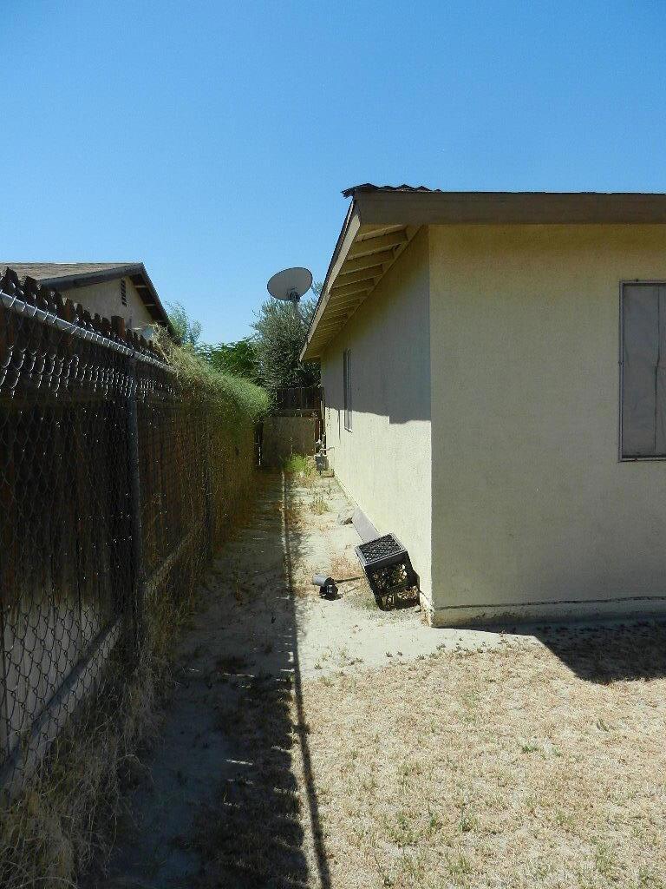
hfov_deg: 54.9
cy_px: 444
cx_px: 333
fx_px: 641
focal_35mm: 25
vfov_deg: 69.4
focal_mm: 4.5
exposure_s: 1/1600
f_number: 3.5
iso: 160
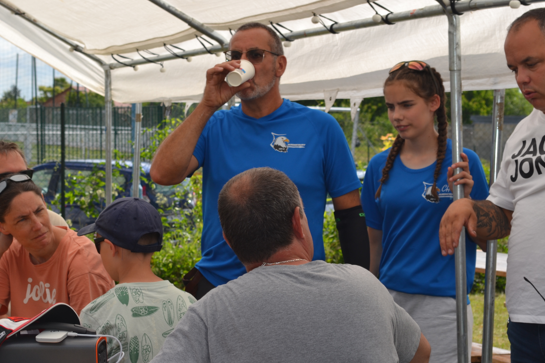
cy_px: 151
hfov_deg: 19.3
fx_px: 1599
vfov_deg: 13.0
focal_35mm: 106
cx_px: 210
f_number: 9
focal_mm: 55
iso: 100
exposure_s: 1/200
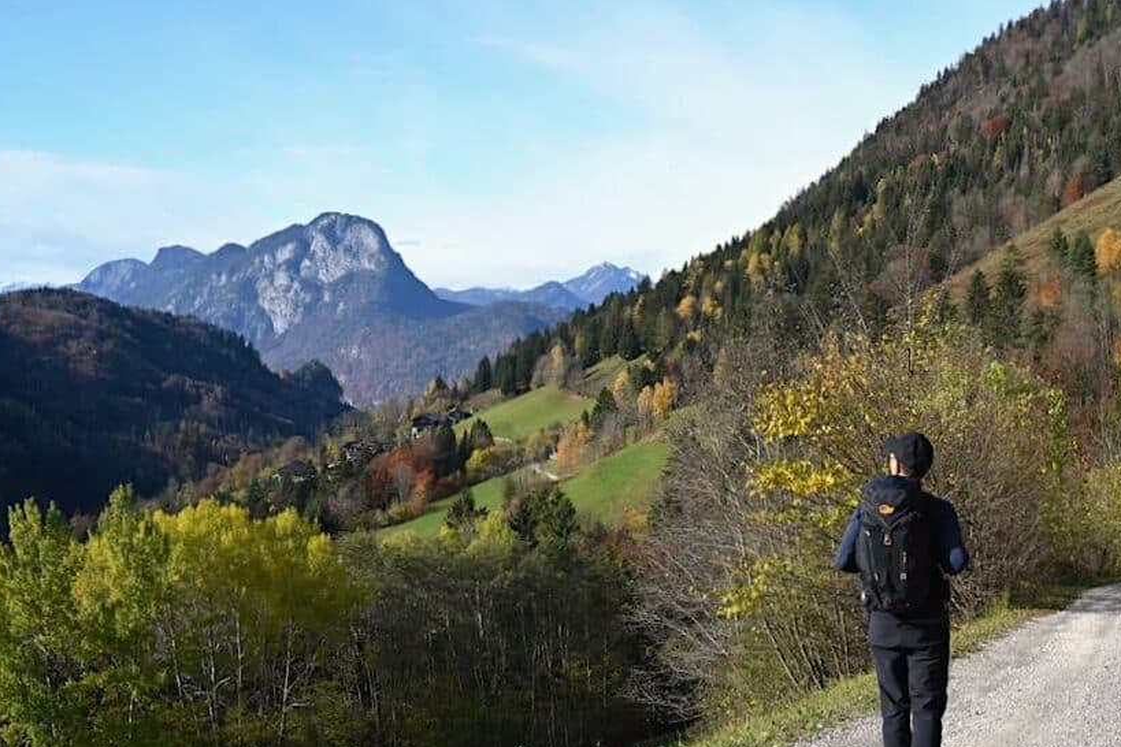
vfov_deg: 29.8
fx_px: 1401
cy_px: 464
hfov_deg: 43.5
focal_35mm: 45
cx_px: 623
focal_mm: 36
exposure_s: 1/250
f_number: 5.6
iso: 100
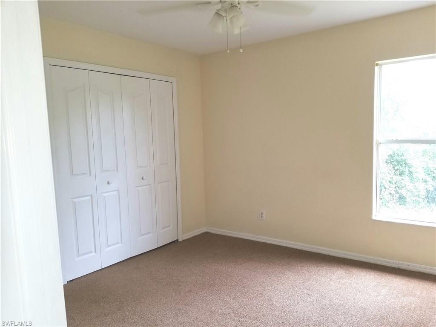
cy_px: 164
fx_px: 327
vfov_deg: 53.1
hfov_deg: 67.3
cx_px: 218
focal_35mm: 26
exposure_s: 1/100
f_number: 1.7
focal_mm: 4.3
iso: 100
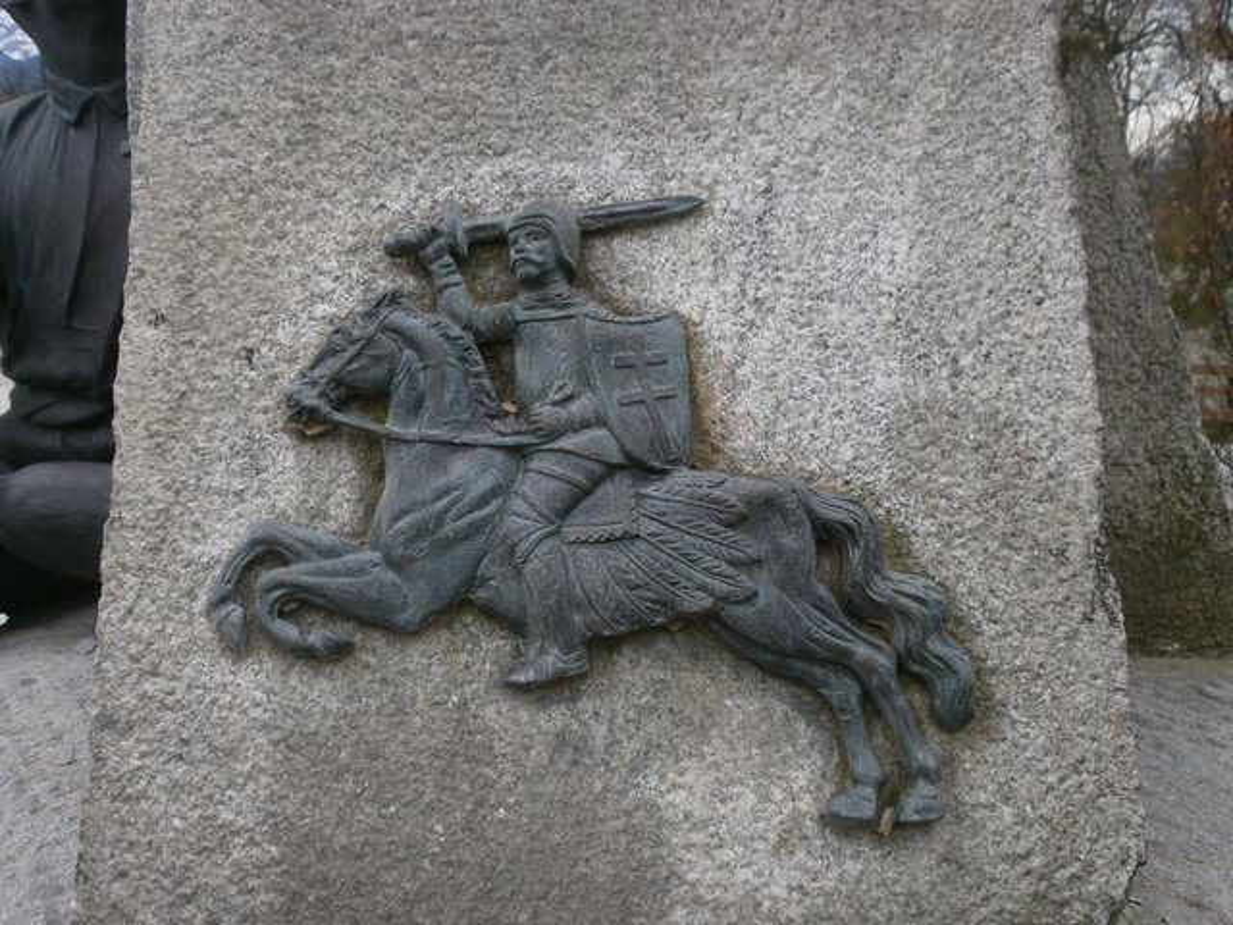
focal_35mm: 32
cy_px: 462
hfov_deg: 56.8
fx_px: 1140
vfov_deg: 44.2
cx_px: 616
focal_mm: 5.8
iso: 100
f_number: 3.1
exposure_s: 1/500
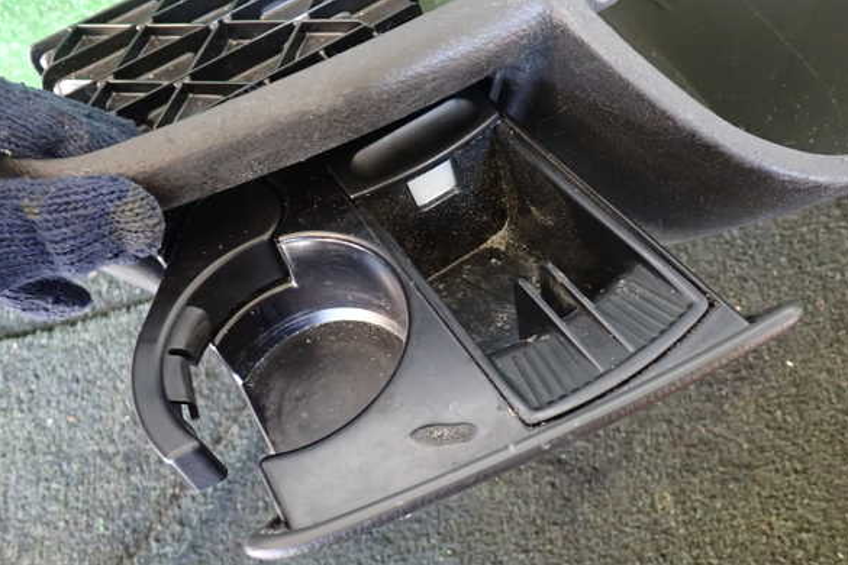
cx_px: 432
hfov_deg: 58.7
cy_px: 278
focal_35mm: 32
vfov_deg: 41.1
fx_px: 754
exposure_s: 1/30
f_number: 2.3
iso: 400
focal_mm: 5.4
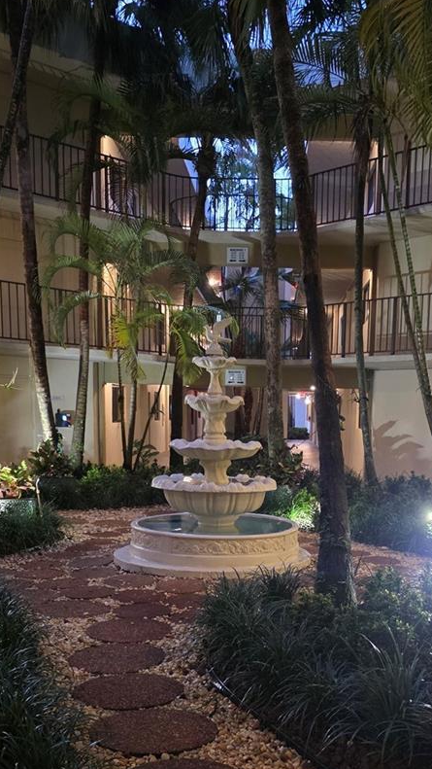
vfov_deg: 51.9
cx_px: 262
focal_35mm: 38
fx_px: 774
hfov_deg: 31.1
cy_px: 507
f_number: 1.7
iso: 1250
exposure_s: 1/40
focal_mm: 6.3
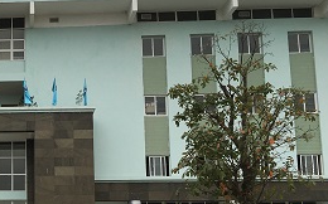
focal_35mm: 71
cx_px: -43
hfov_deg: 26.5
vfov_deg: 17.9
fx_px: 634
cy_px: 200
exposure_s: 1/916
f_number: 2.2
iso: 25
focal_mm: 4.15
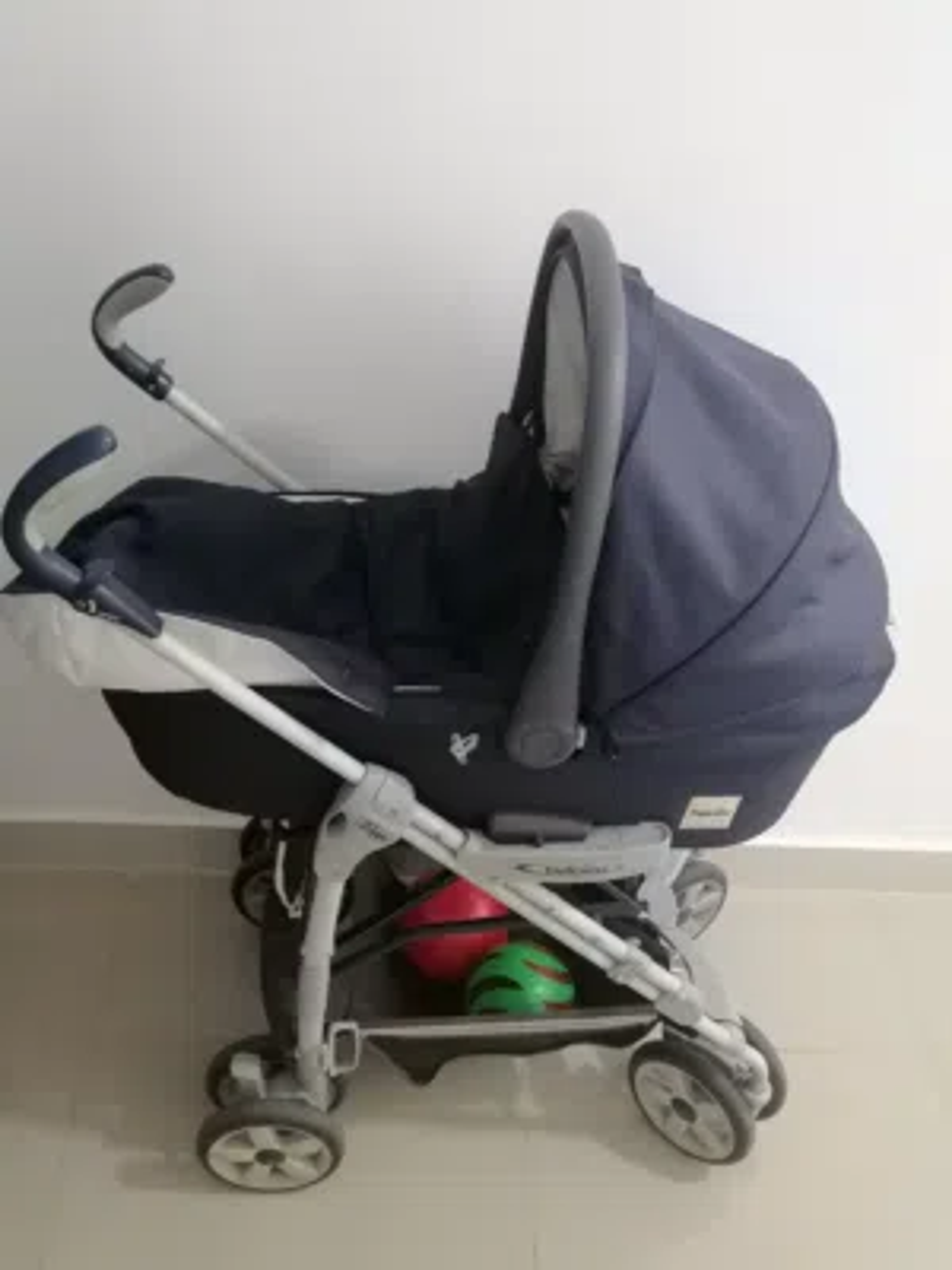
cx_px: 476
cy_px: 635
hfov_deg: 41.8
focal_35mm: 34
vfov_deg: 54.0
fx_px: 1247
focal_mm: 5.3
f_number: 1.8
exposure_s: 1/30
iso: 640
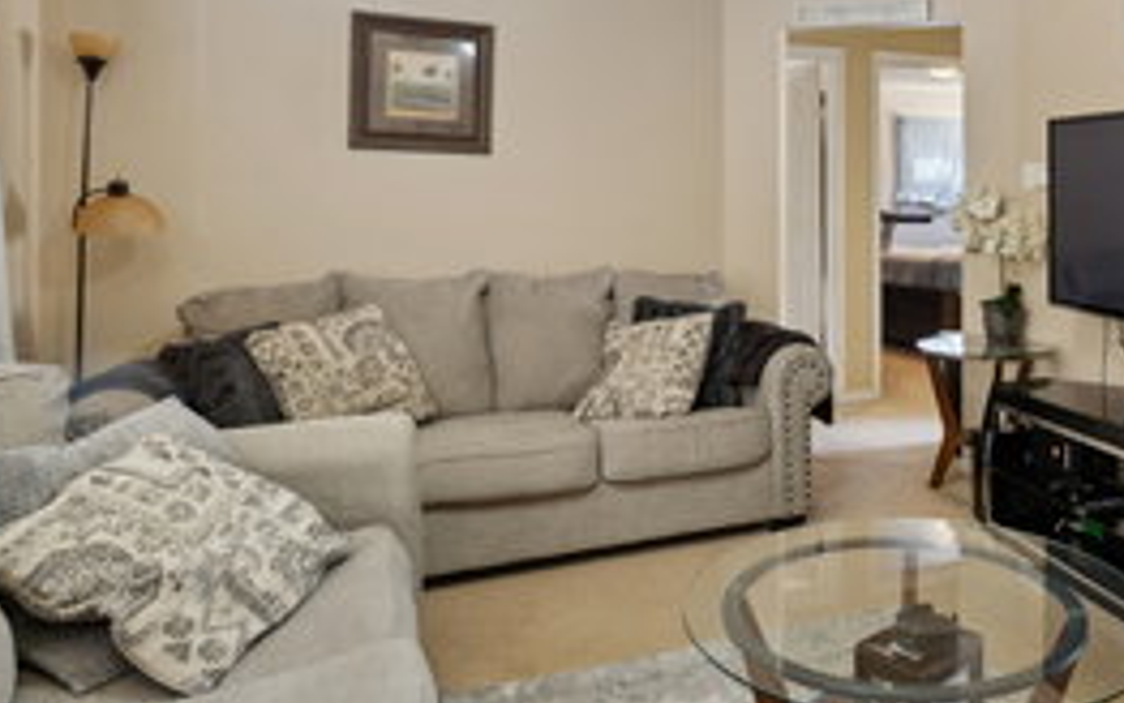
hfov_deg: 63.0
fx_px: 858
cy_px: 191
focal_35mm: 28
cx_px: 828
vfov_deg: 43.4
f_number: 11
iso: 100
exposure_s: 1.6
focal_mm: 10
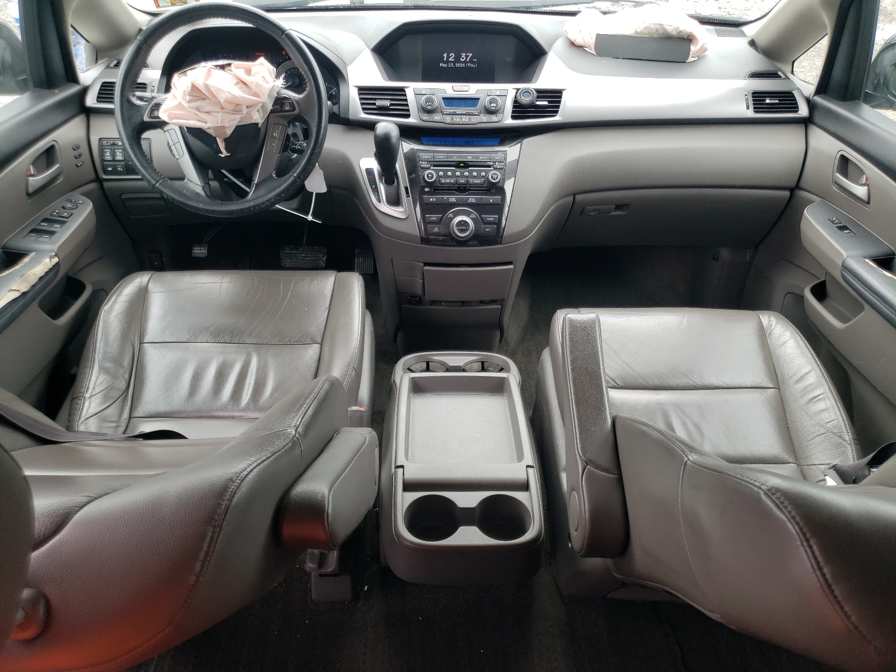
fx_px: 673
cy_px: 336
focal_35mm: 26
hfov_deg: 67.3
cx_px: 448
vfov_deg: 53.1
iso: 50
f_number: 1.5
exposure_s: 1/172
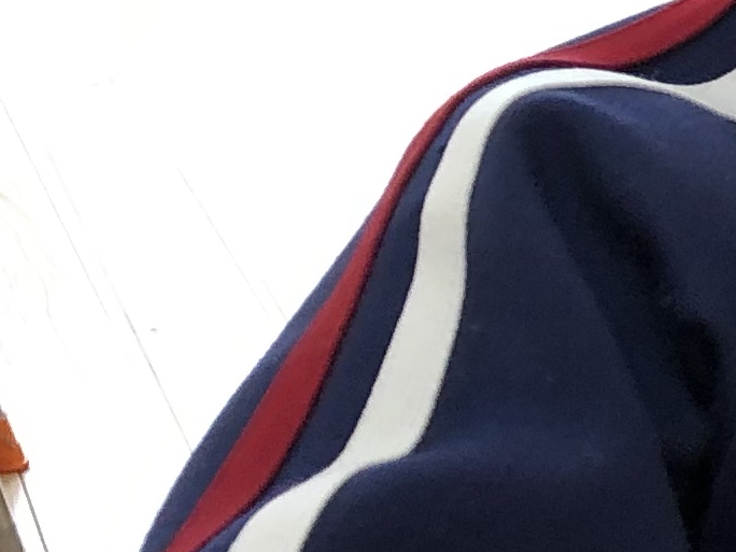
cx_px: 1759
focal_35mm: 165
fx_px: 3508
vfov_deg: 8.9
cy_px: 581
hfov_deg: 10.4
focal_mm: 3.99
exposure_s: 1/30
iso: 25
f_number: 1.8
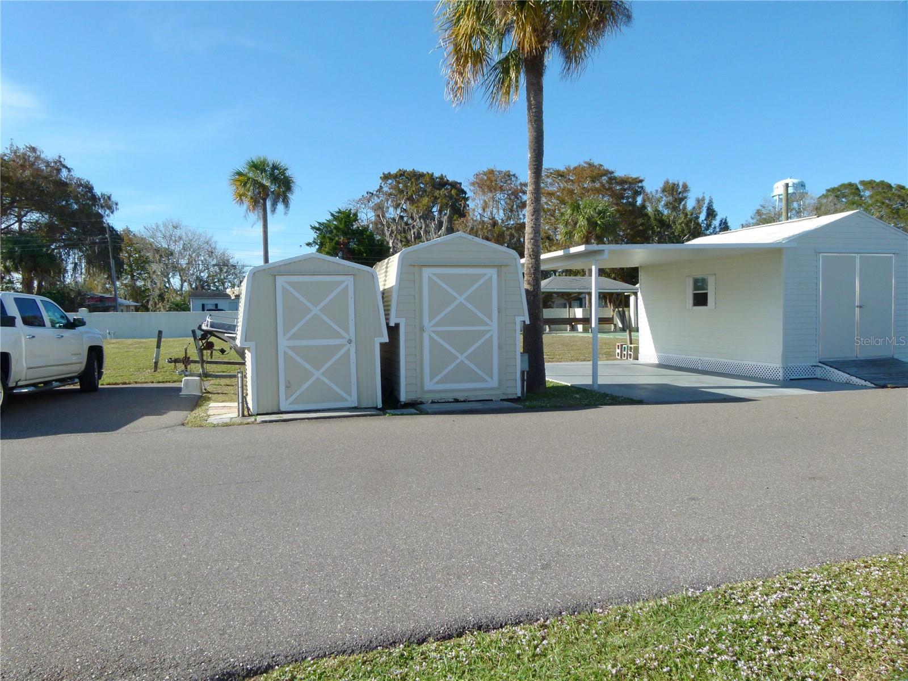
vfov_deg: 54.9
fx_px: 656
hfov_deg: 69.4
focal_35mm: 25
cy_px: 340
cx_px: 454
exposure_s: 1/800
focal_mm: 4.5
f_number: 4
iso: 100
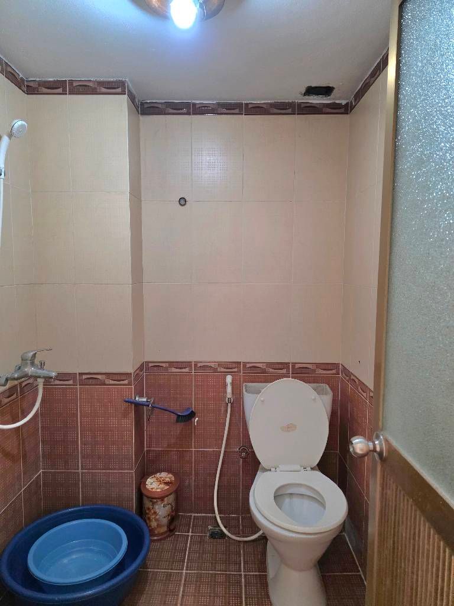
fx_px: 402
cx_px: 227
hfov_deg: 58.9
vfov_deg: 73.9
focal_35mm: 23
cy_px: 303
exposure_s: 1/50.3
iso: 800
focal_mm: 6.3
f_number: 1.7
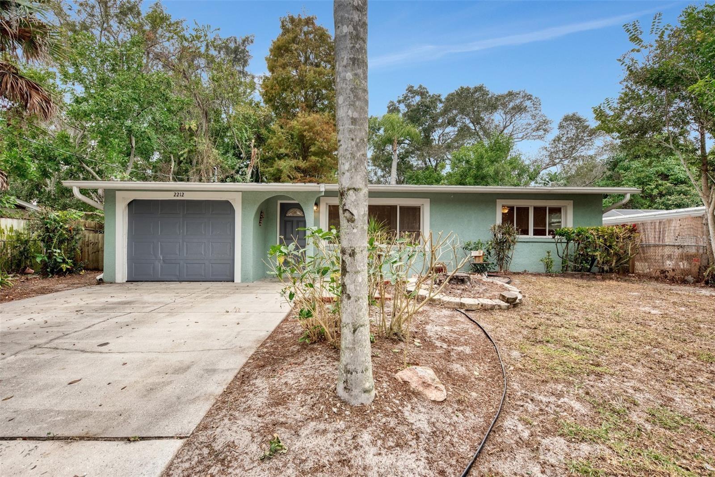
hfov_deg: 93.3
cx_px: 358
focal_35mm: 17
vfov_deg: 70.5
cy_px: 238
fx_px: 338
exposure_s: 1/250
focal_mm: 17
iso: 400
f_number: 7.1
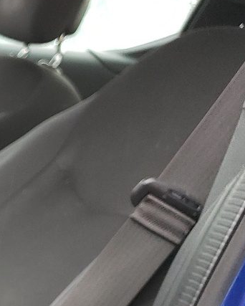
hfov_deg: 13.4
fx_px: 860
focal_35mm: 95
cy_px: 271
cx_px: -277
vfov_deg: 19.8
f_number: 1.5
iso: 73
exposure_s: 1/50
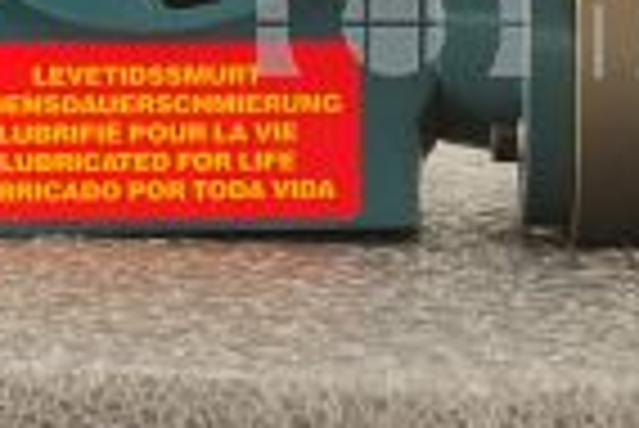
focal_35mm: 211
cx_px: 706
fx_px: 3749
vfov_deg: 6.5
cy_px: -29
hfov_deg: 9.6
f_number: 13
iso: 1600
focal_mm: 50
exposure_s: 1/160
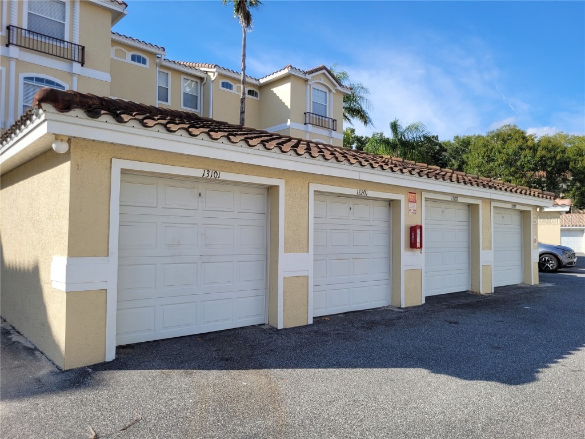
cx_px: 292
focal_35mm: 26
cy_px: 220
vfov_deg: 53.1
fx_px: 439
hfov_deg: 67.3
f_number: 1.8
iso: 40
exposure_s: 1/1839
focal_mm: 5.4
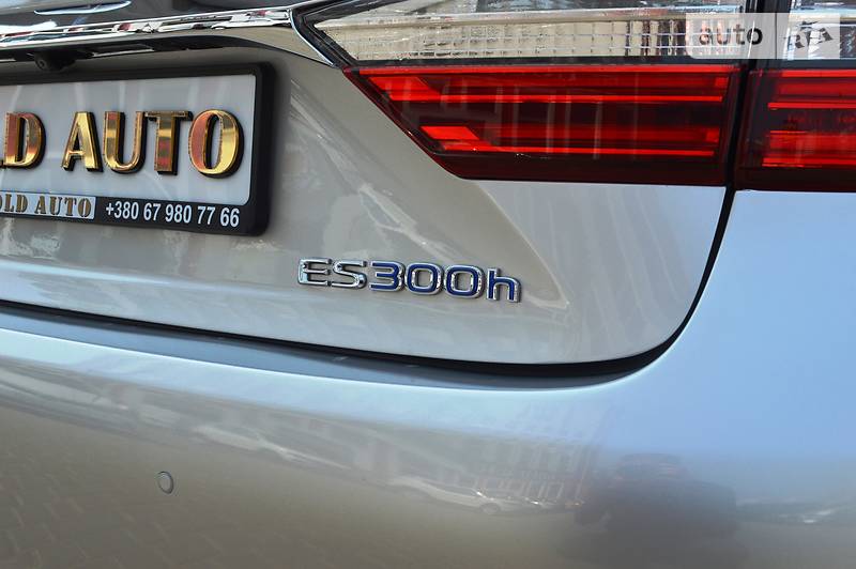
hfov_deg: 41.1
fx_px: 1140
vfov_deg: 28.0
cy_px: 284
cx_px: 428
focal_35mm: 48
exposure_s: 1/400
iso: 400
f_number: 11
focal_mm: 32
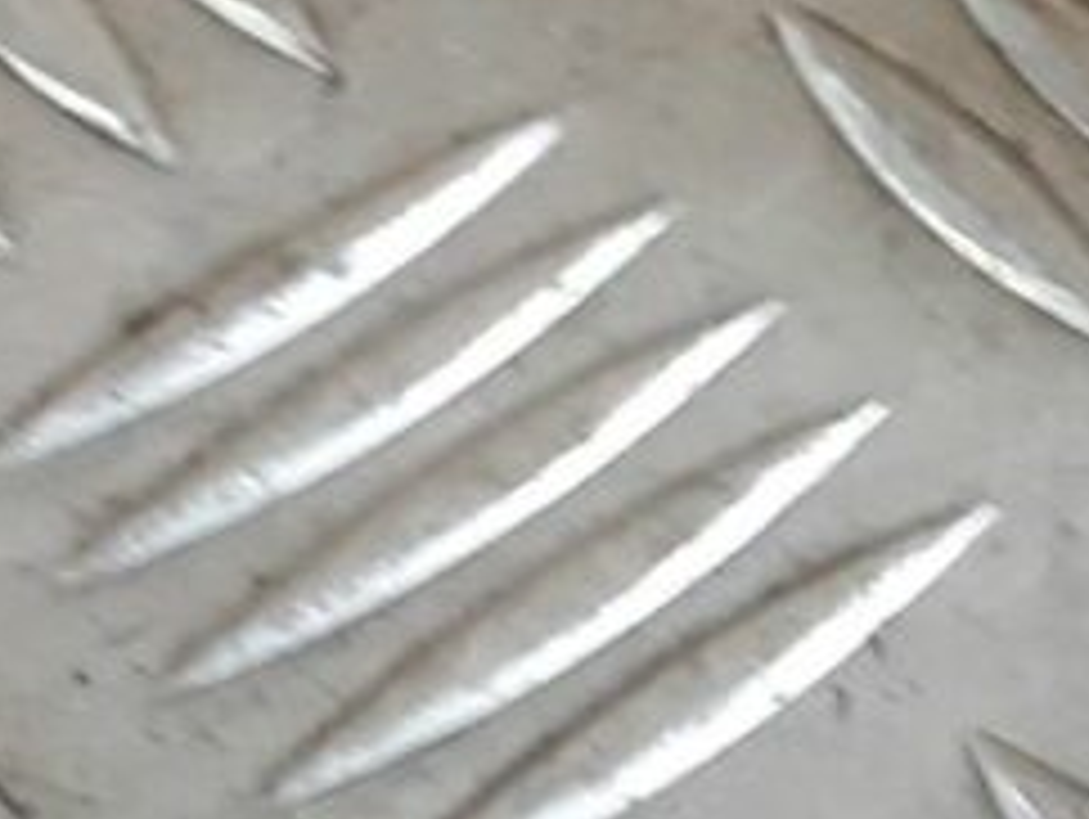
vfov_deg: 9.5
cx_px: 2547
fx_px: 4913
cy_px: 18
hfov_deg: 10.9
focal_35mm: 156
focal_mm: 3.6
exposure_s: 1/33
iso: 125
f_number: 1.9
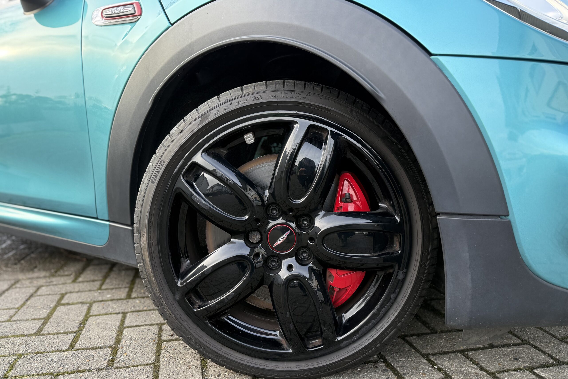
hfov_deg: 71.5
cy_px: 203
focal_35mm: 25
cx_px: 284
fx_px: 394
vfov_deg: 51.2
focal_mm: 6.76
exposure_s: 1/243
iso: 160
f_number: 1.78
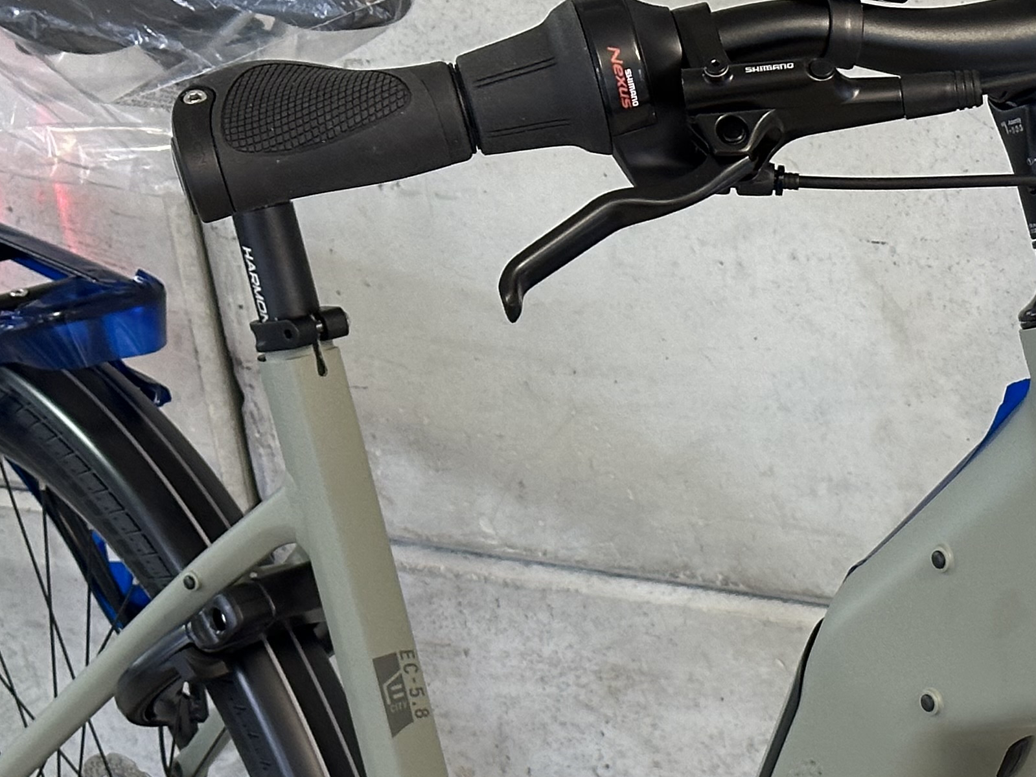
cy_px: 884
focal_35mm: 121
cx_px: 1011
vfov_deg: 12.0
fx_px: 3622
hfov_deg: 16.0
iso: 200
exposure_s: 1/33
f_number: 1.78
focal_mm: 6.86
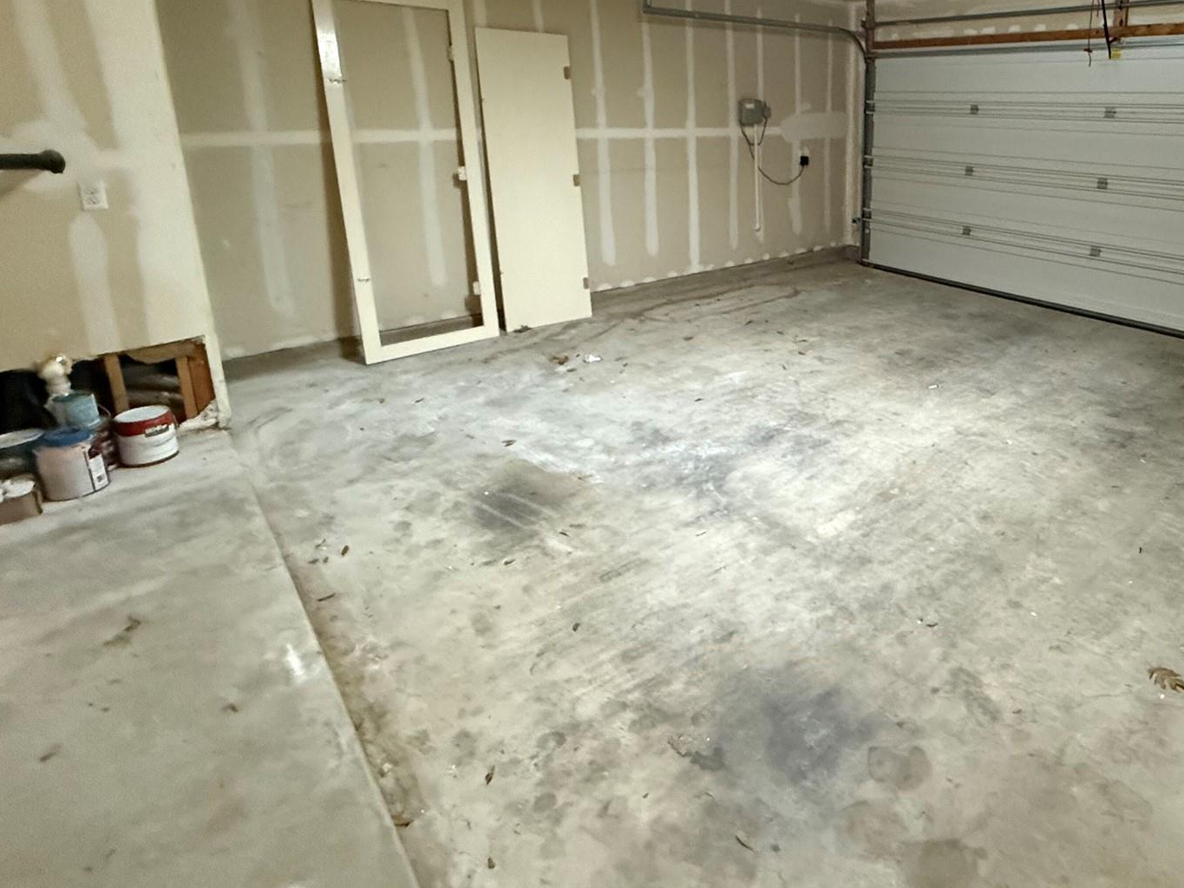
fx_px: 718
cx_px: 841
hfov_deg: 75.0
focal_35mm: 21
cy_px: 265
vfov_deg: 61.2
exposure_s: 1/60
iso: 800
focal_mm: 2.22
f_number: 2.2
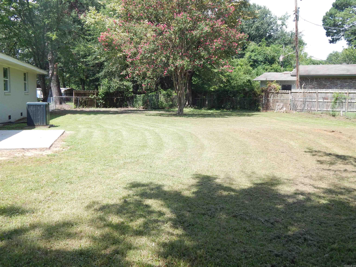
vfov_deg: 45.4
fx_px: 319
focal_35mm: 31
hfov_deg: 58.4
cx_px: 178
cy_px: 134
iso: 125
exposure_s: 1/400
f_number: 3.2
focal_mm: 5.6
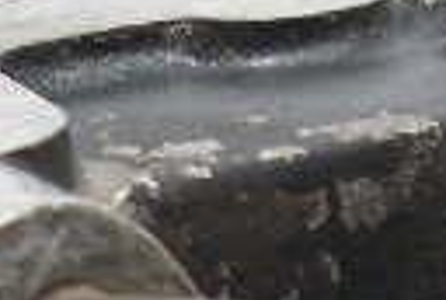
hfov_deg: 9.2
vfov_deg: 5.9
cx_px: 331
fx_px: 2782
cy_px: 708
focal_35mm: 224
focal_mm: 4.7
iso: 110
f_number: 2.8
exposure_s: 1/67.2
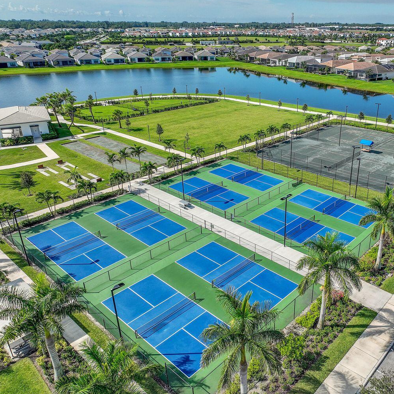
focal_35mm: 29
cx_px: 260
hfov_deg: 54.6
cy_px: 198
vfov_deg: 55.6
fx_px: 373
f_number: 2.8
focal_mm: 12.3
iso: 100
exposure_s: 1/1600
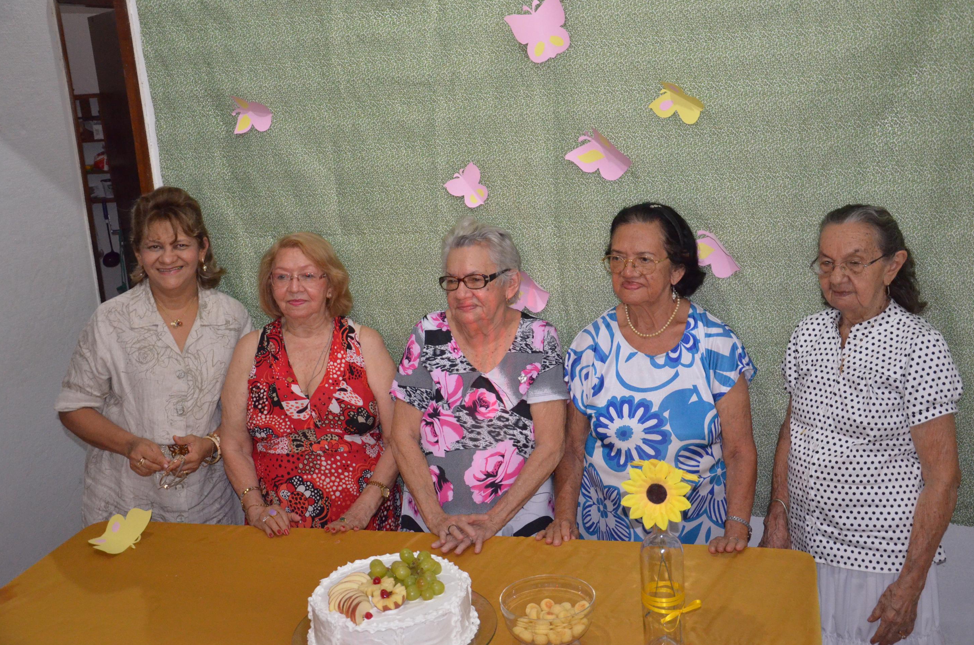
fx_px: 1080
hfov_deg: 48.5
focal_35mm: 40
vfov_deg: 33.3
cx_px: 487
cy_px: 318
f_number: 4
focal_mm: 26
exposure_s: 1/25
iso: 3200
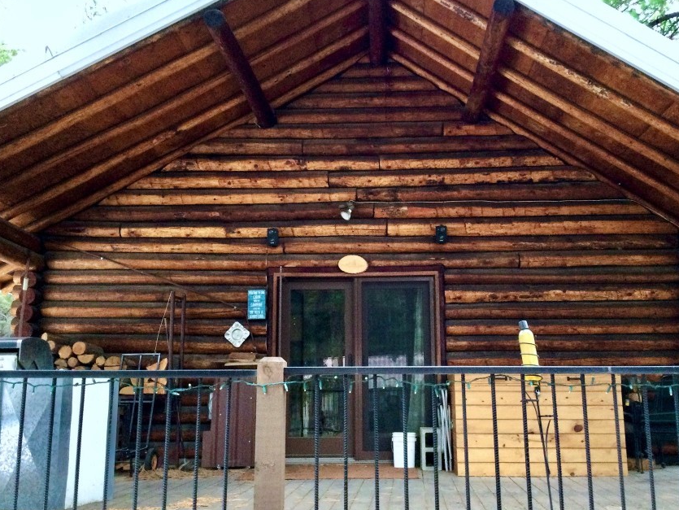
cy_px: 251
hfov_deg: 48.9
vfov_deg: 37.7
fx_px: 746
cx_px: 369
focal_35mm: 38
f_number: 2.4
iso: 125
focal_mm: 3.3
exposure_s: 1/30
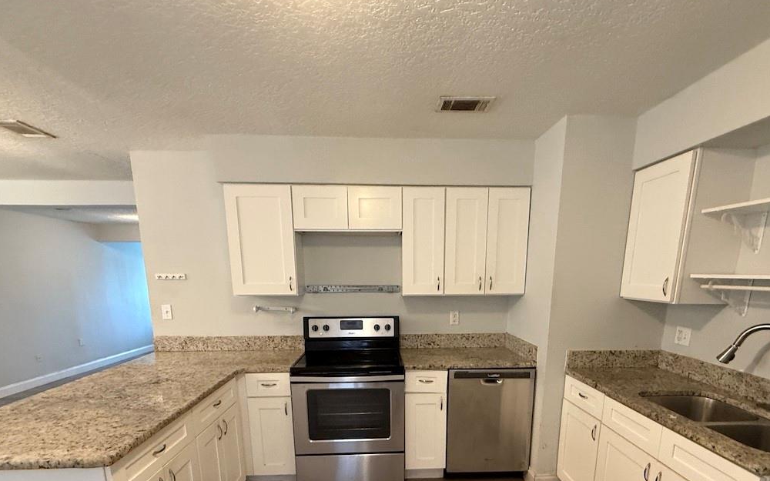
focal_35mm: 19
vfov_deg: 59.0
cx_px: 403
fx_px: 399
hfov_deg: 87.9
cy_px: 359
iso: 500
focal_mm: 2.22
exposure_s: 1/60
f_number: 2.2
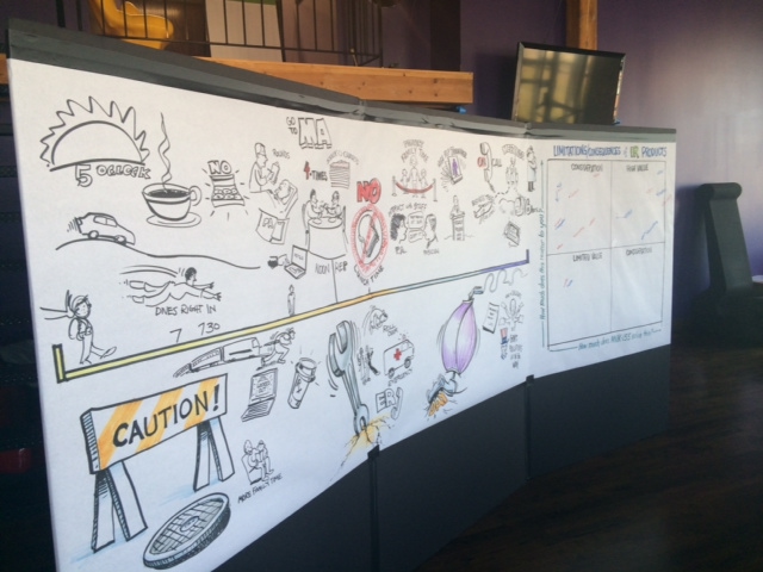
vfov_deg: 46.8
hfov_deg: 60.0
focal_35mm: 30
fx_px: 661
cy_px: 286
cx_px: 382
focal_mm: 4.12
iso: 50
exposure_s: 1/60
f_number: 2.2
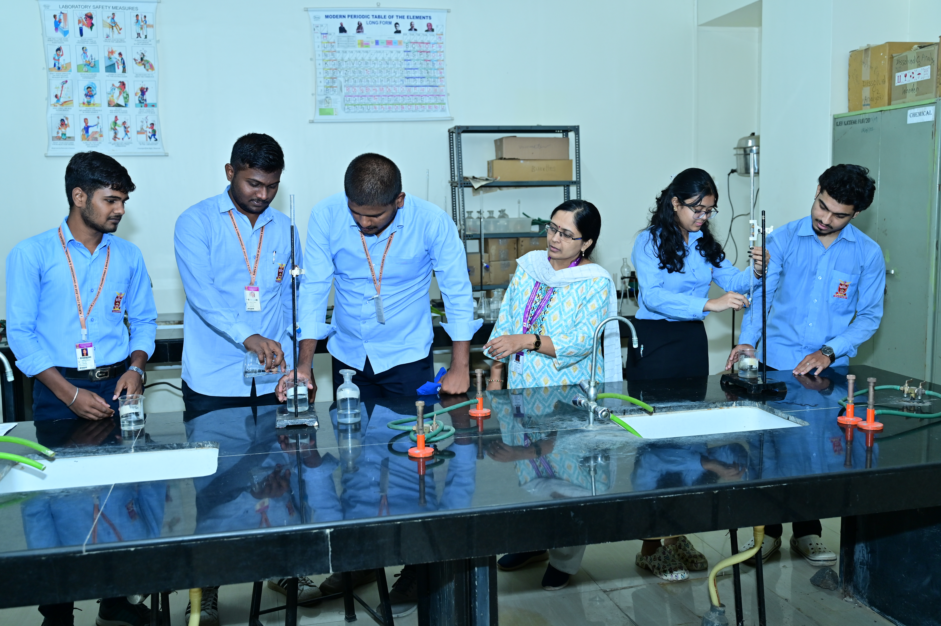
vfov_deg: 37.8
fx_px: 914
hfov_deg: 54.5
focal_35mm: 35
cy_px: 313
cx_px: 470
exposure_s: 1/125
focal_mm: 35
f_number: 3.5
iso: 640
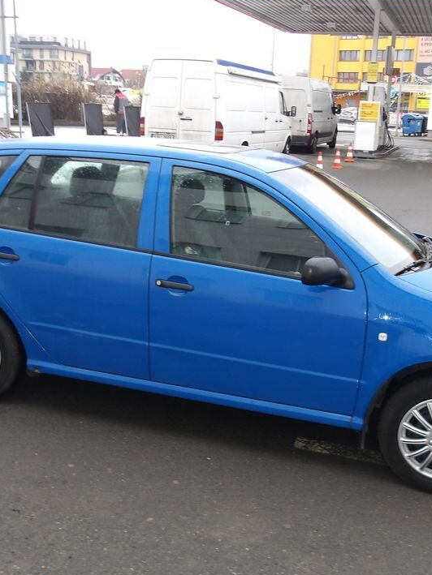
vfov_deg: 47.9
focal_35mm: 39
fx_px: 649
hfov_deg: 36.8
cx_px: 246
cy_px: 281
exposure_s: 1/51
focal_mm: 4.9
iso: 100
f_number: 3
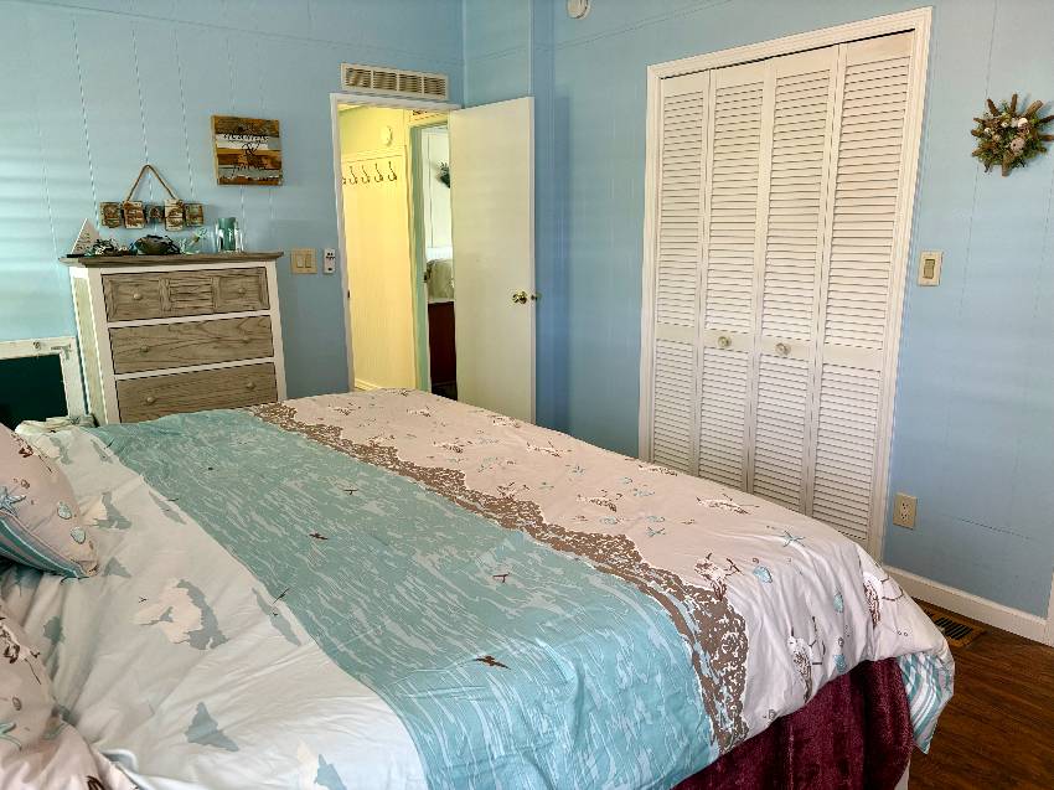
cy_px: 395
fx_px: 791
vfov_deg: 53.0
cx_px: 527
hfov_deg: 67.3
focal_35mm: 26
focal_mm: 5.96
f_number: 1.6
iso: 100
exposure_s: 1/60
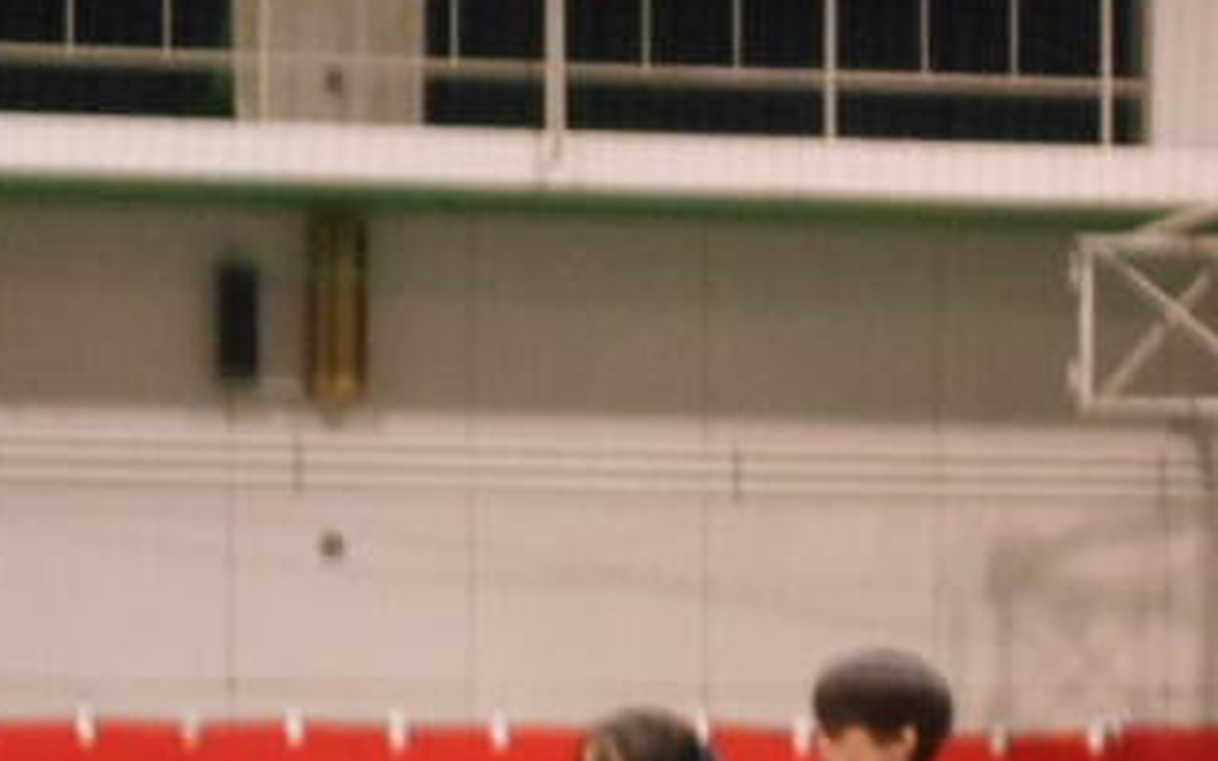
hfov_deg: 10.0
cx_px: 738
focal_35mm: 210
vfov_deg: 6.2
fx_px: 6971
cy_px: 860
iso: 800
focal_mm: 17.6
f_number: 5.5
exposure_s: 1/10
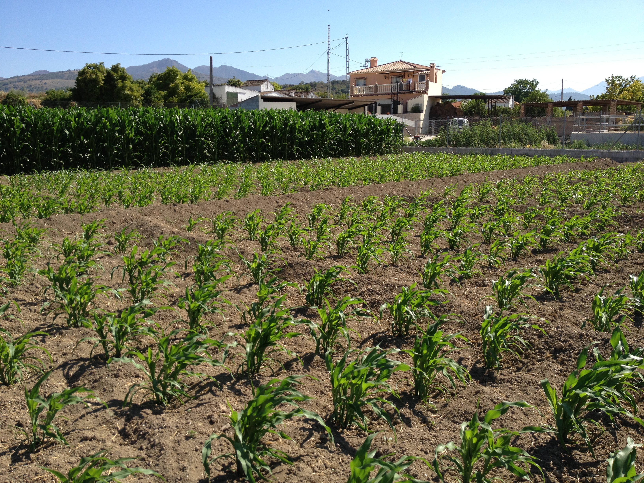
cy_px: 242
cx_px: 322
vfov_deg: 40.7
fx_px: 651
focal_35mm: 35
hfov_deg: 52.6
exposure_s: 1/1381
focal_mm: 4.28
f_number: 2.4
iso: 50
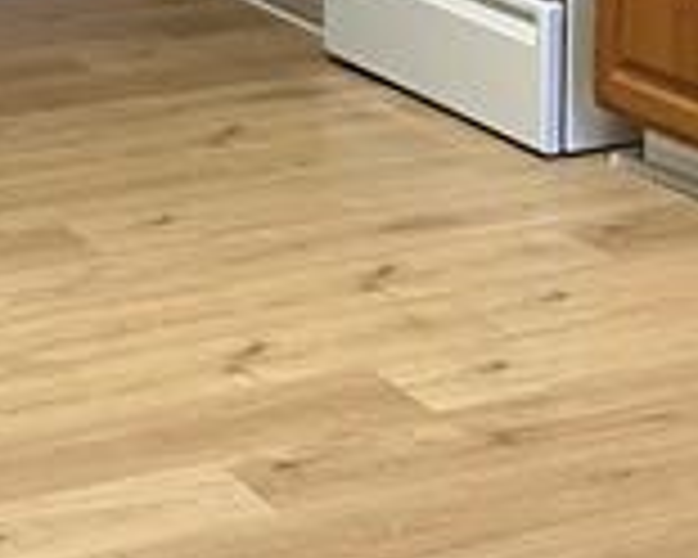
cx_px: 126
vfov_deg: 11.3
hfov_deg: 14.2
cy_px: -63
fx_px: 2789
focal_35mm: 135
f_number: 1.8
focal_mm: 3.99
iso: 160
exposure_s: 1/60
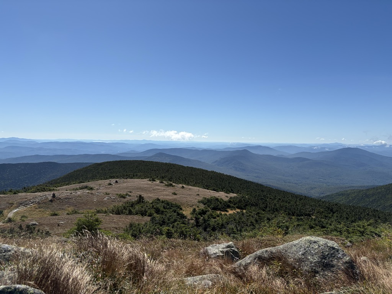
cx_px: 196
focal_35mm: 26
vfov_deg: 53.1
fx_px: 294
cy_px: 147
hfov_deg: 67.3
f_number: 1.6
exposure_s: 1/6993
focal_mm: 5.96
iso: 50
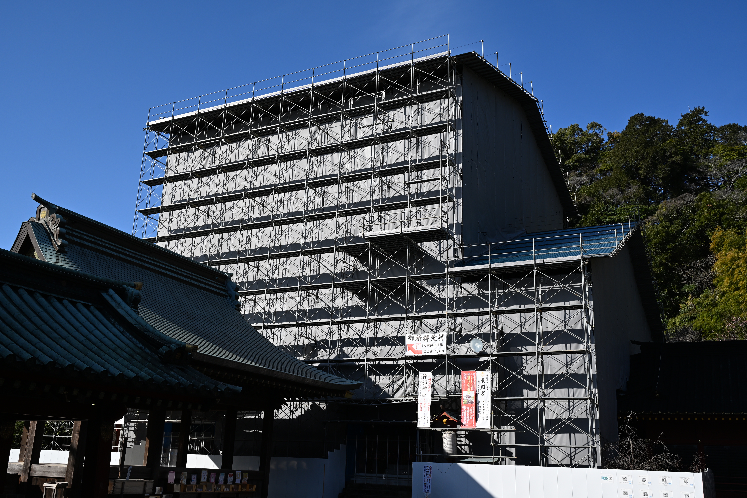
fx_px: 705
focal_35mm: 34
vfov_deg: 38.9
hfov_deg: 55.8
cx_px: 374
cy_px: 249
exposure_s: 1/500
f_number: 8
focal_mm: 34
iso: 160
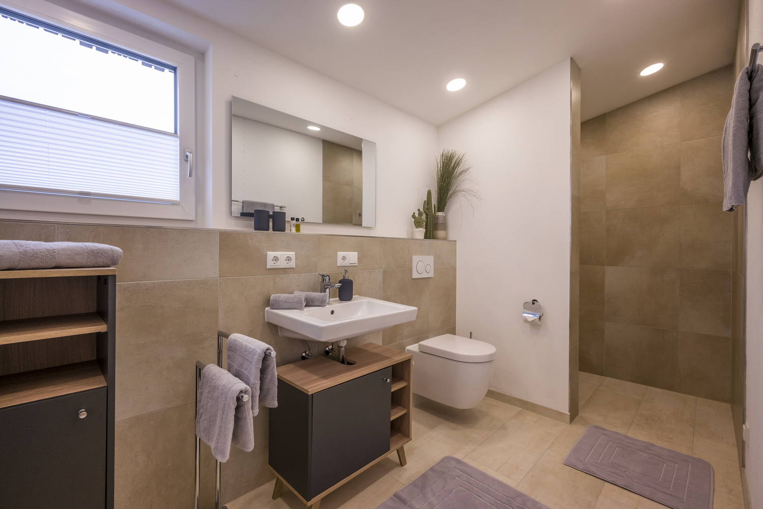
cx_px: 382
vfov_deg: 46.4
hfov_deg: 65.5
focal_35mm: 28
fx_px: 593
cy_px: 254
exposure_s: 1/40
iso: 200
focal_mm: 28
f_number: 5.6
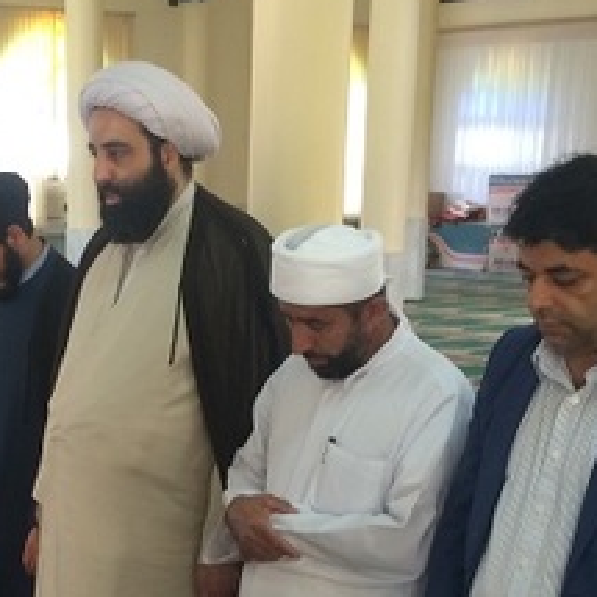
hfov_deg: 23.1
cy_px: 604
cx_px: 136
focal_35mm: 74
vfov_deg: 22.4
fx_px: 1444
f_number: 2.2
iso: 125
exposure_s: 1/33
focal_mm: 4.15
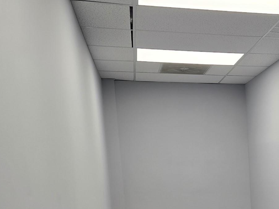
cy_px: 222
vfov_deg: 26.2
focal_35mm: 52
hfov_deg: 34.2
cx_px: 267
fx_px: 419
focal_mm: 6.3
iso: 100
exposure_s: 1/120
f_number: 1.7
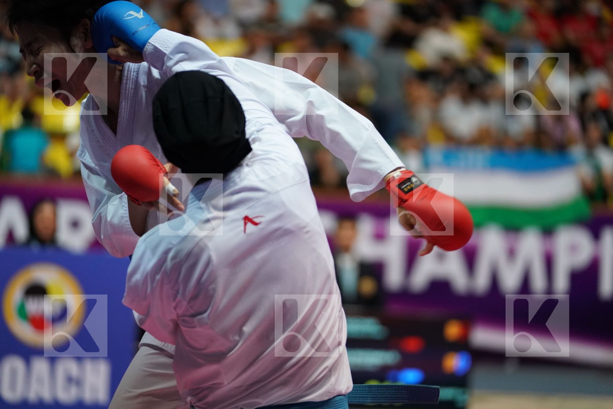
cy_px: 204
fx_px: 2247
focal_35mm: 132
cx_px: 306
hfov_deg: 15.5
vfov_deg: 10.4
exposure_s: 1/1000
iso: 4000
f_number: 2.8
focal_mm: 132
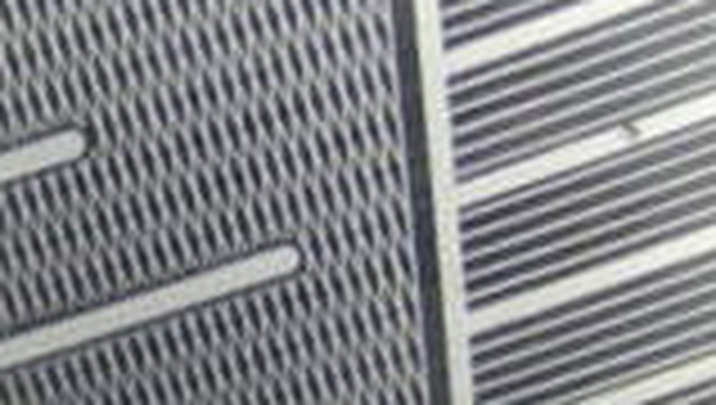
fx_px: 3080
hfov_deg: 12.8
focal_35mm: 162
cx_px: -248
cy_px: 374
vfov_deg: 7.5
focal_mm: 6.42
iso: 400
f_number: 3.6
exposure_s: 1/15
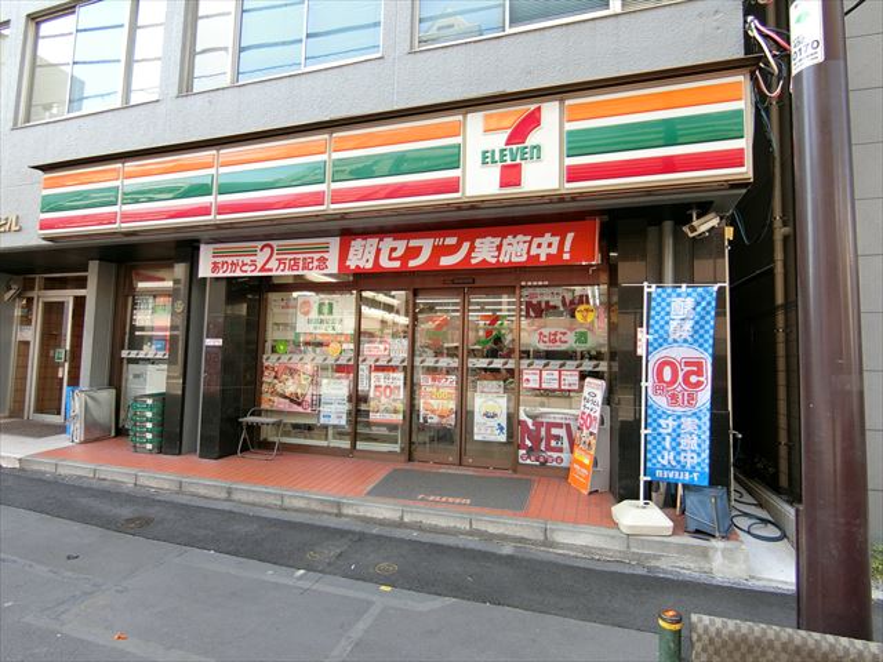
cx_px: 442
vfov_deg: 68.7
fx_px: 485
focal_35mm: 19
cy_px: 331
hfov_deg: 84.7
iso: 80
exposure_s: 1/125
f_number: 2.7
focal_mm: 4.06
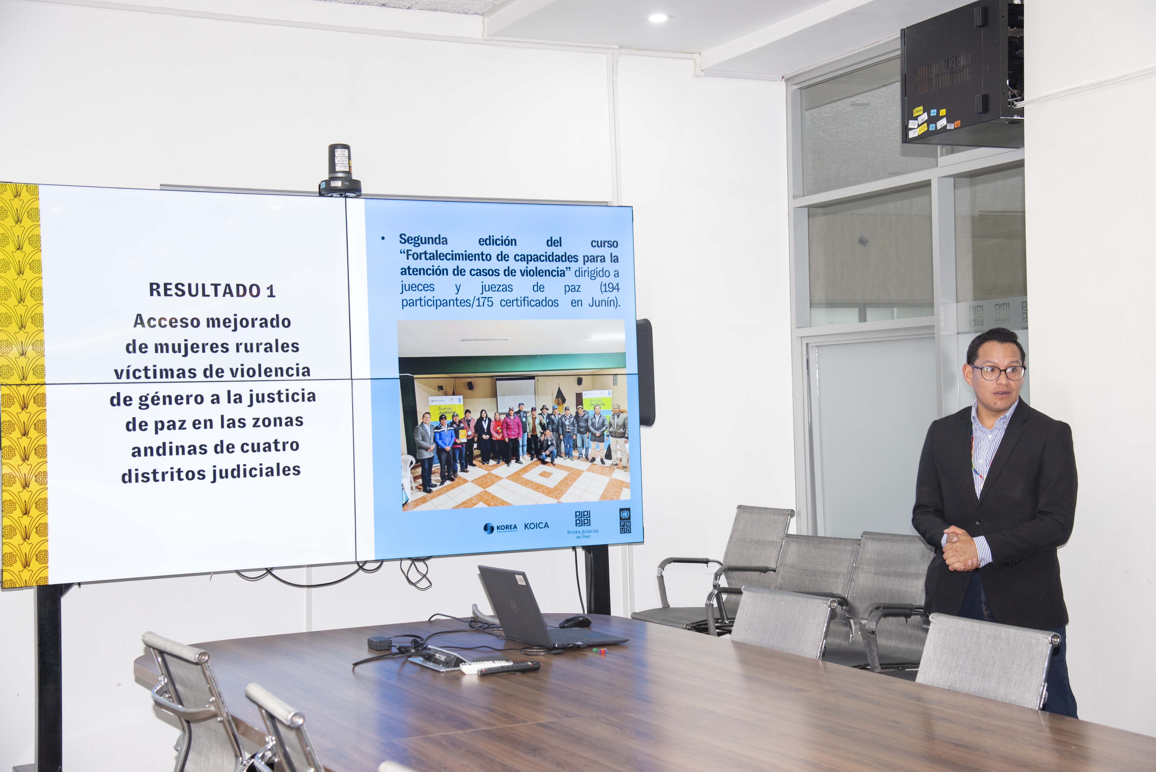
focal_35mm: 52
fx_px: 1670
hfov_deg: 38.2
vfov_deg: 26.0
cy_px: 386
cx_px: 578
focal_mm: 52
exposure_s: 1/100
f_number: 5
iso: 800
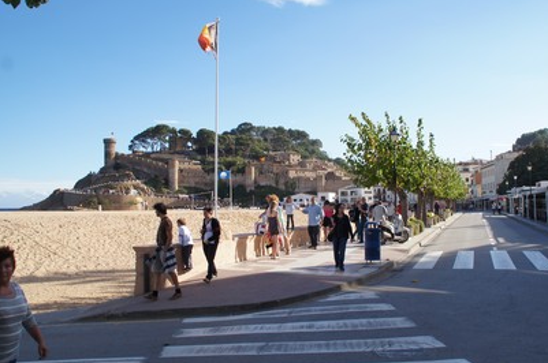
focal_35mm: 31
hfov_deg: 60.3
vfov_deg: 42.2
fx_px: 471
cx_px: 290
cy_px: 182
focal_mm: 18
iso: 100
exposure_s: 1/250
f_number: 7.1
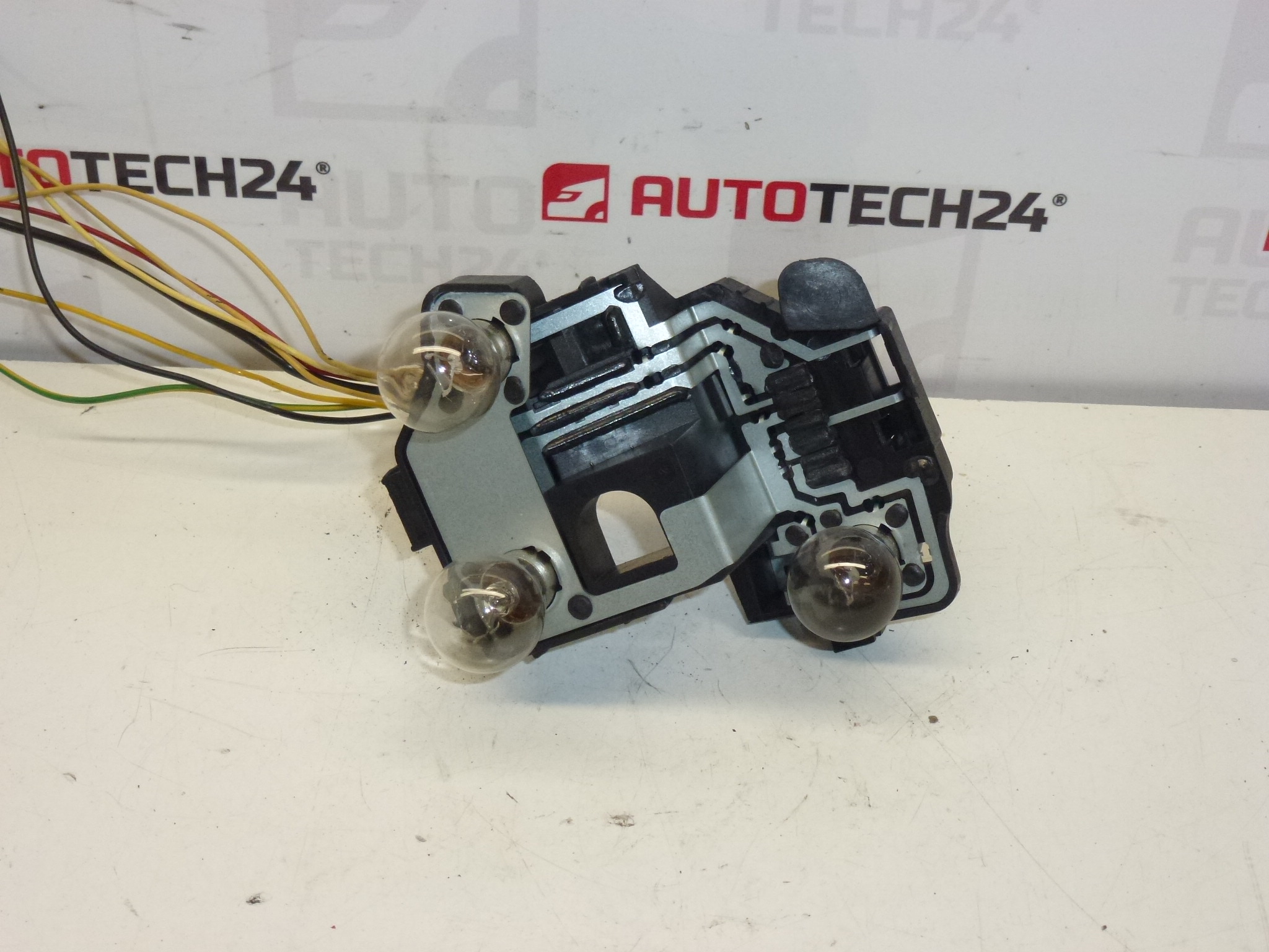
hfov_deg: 38.9
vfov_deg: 29.7
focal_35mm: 49
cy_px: 476
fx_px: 1796
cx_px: 634
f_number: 4.1
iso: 400
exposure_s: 1/200
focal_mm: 8.7
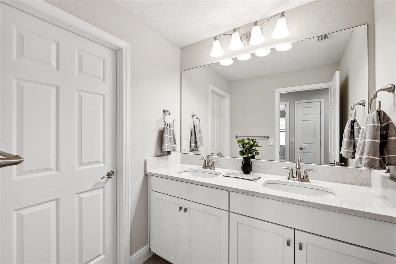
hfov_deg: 104.3
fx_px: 154
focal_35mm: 14
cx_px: 198
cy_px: 132
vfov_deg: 81.2
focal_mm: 14
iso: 400
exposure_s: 1/15
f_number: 8
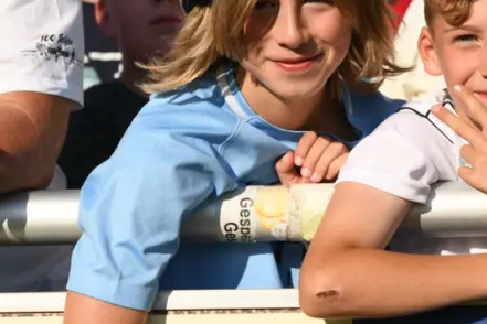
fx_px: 1948
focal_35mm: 144
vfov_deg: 9.5
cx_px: 437
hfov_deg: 14.1
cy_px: 116
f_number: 4.5
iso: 100
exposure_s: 1/1000
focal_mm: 62
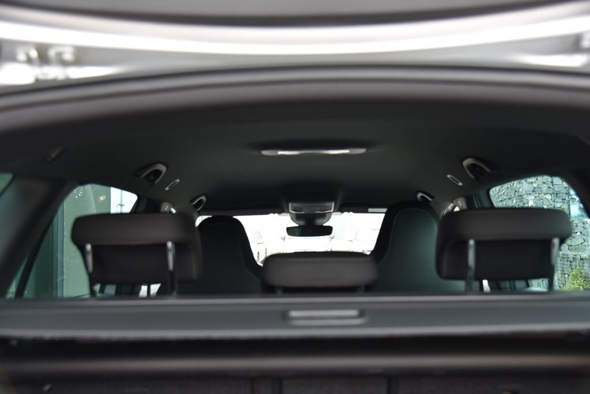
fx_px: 558
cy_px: 197
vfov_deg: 38.9
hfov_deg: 55.8
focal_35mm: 34
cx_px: 295
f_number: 4
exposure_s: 1/30
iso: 500
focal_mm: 34
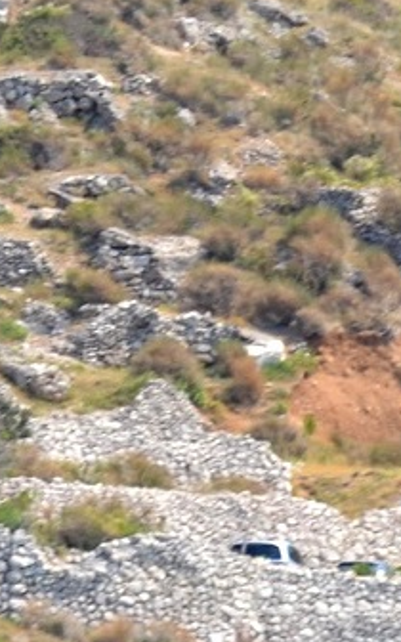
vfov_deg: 4.6
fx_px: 8075
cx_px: 479
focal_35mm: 462
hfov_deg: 2.8
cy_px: 297
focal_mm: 55
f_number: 7.1
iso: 100
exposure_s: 1/250
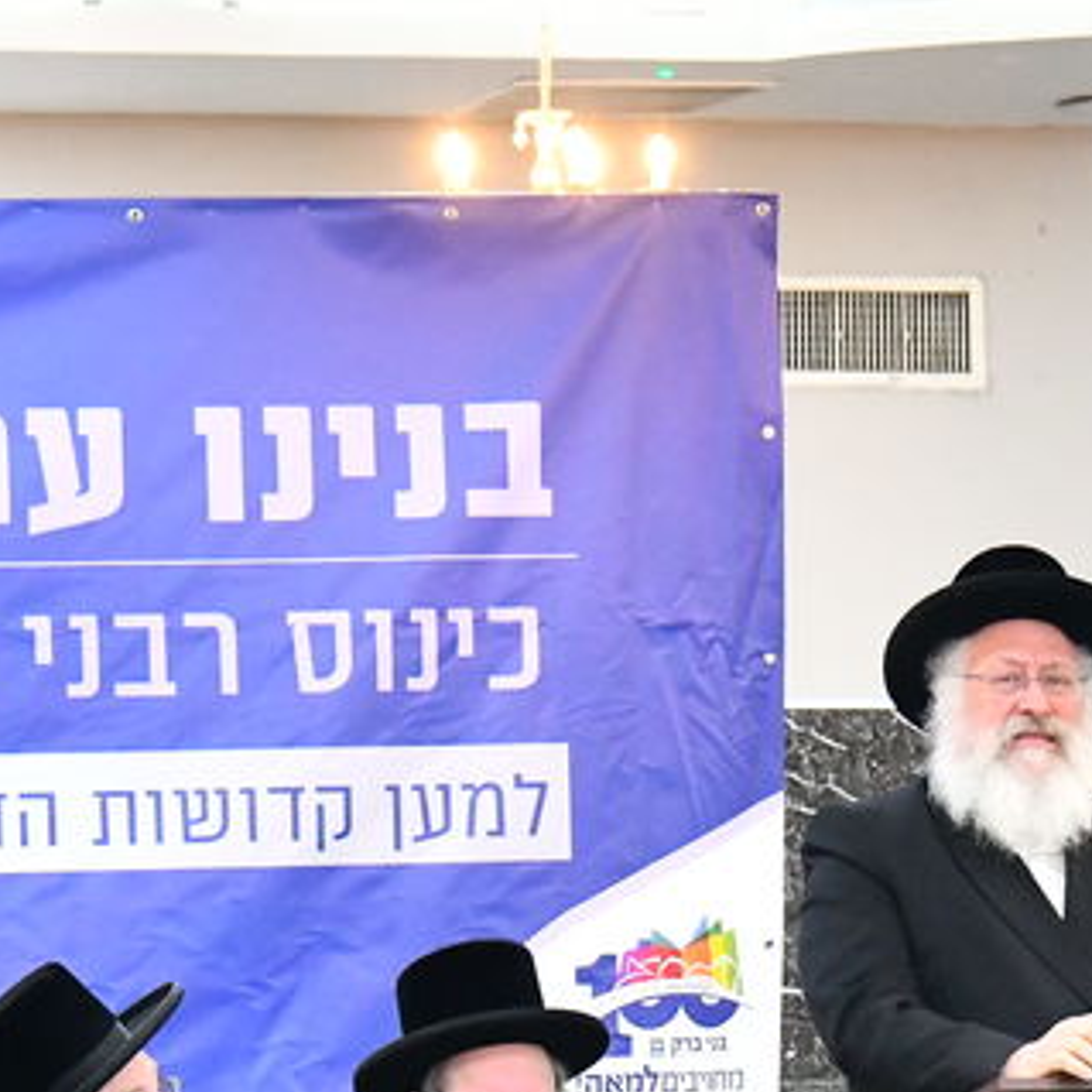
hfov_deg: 6.7
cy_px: 1046
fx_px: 9315
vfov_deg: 6.7
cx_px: 1047
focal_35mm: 261
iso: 5000
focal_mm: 70
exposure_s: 1/160
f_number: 5.6
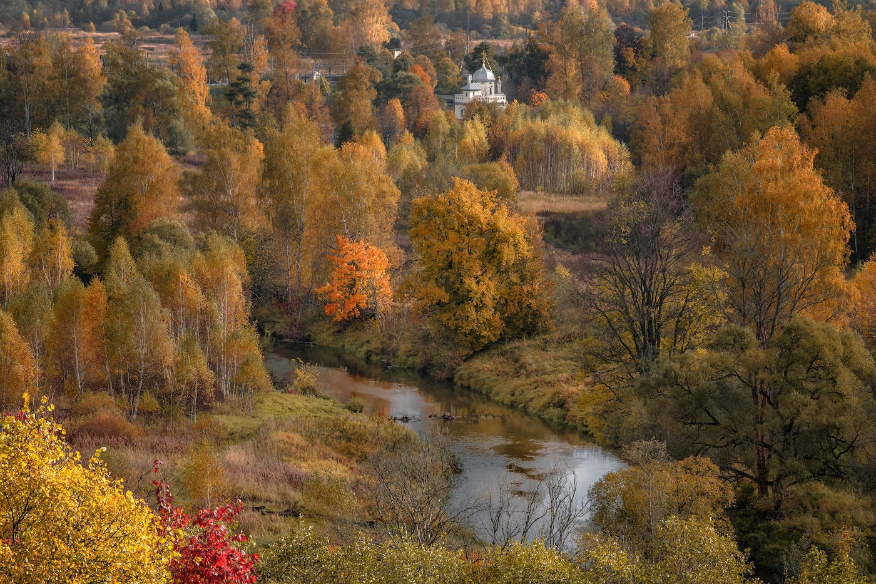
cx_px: 438
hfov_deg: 11.9
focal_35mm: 173
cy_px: 292
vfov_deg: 7.9
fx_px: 4209
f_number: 11
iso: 250
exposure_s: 1/60
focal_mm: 115
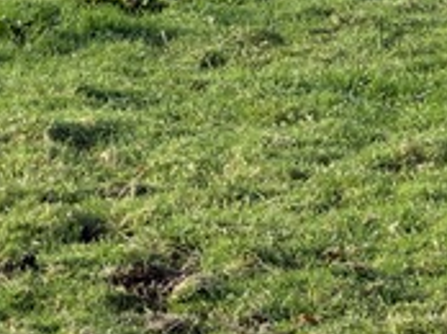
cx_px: -121
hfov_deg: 7.4
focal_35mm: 266
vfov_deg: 5.5
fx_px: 3430
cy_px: -236
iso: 32
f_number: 2.8
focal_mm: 9
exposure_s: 1/469
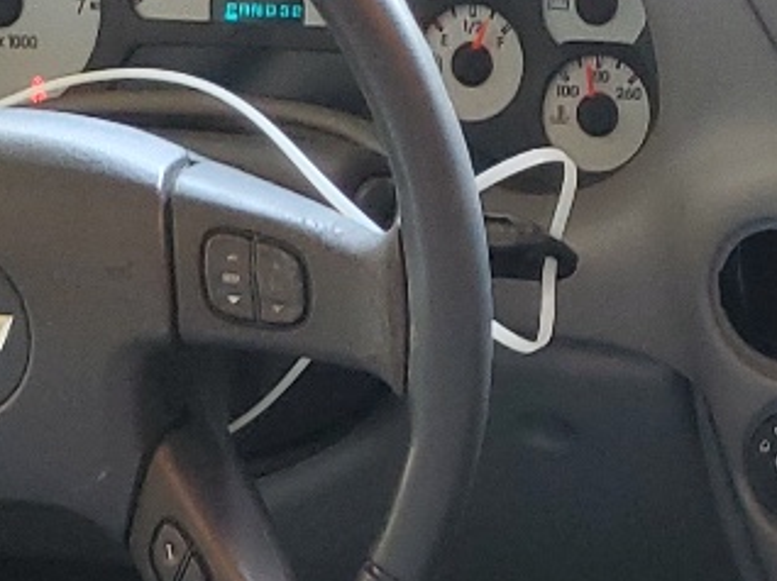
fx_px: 2938
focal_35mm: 131
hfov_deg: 14.8
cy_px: 974
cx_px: 767
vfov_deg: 10.7
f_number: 1.5
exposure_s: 1/60.2
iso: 107
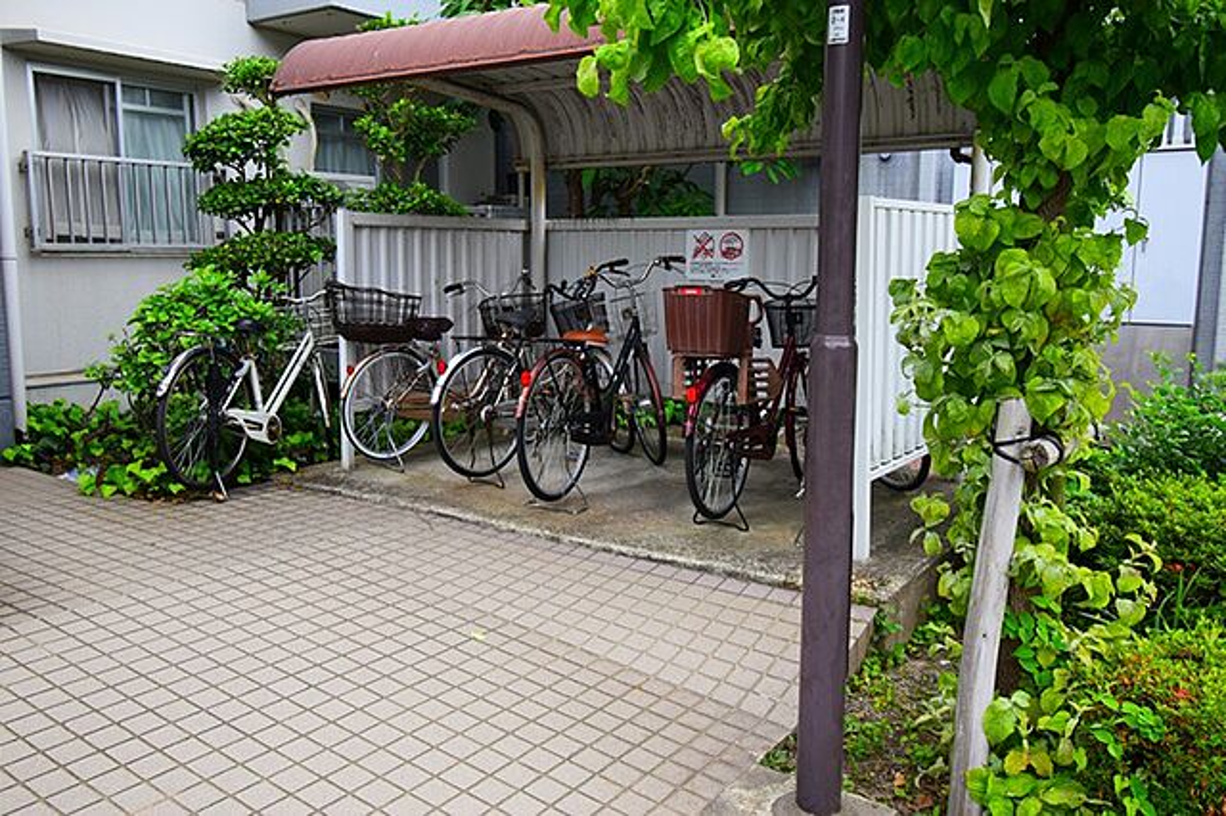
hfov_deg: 62.0
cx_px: 613
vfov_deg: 43.6
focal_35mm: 30
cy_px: 408
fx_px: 1021
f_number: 5.6
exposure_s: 1/250
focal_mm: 20
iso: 200
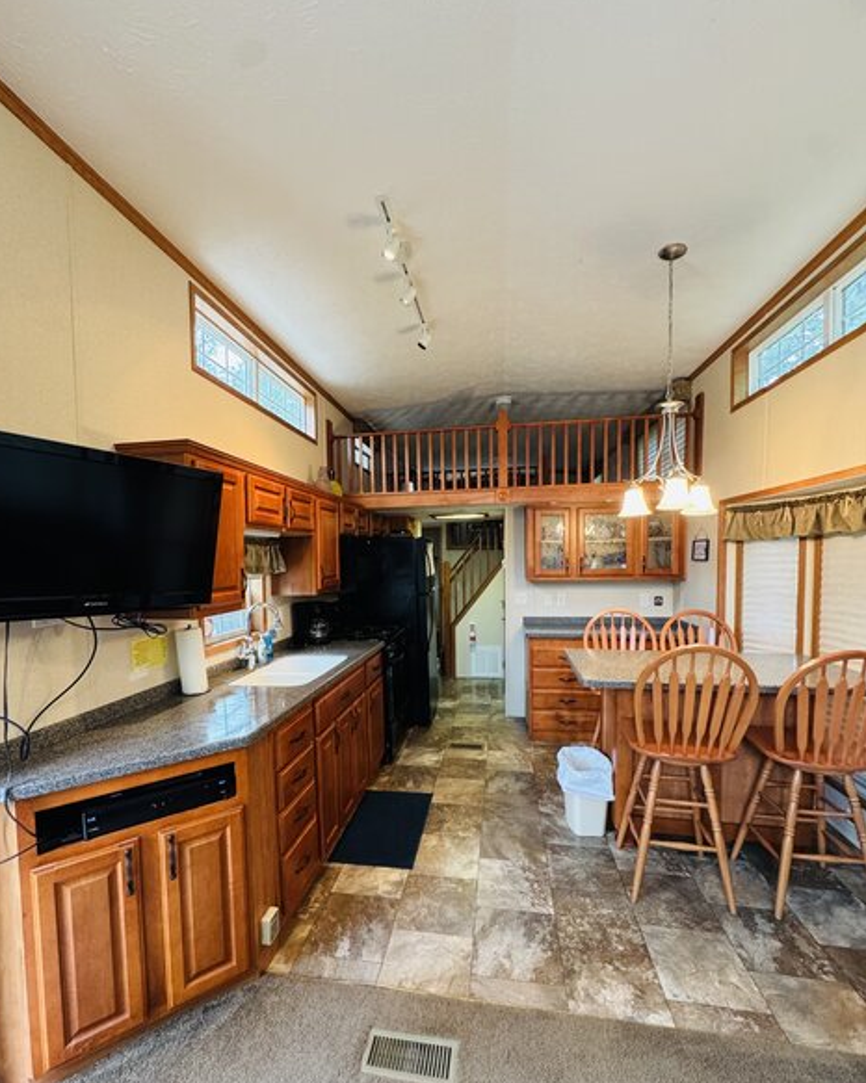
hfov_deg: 84.0
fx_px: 481
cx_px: 422
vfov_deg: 96.6
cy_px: 583
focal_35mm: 15
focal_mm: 2.22
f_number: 2.2
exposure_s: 1/60
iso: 400
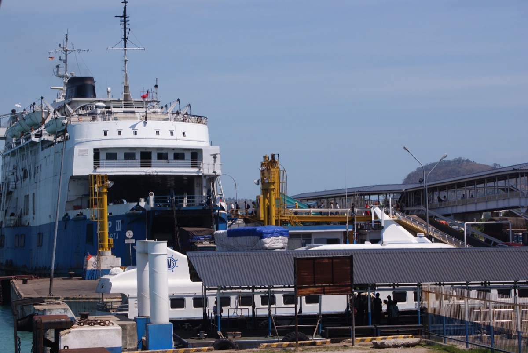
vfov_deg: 15.2
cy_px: 176
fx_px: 1321
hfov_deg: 22.6
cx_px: 264
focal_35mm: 90
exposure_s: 1/160
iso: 100
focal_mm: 60
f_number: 13
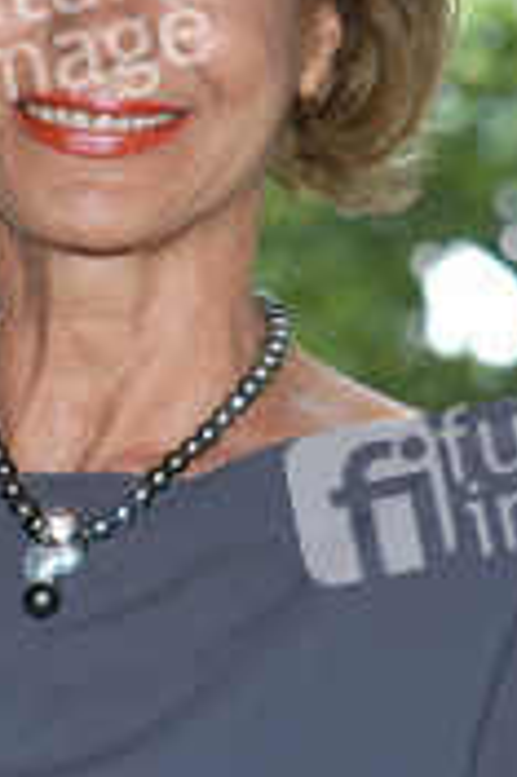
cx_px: 110
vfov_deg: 5.0
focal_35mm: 410
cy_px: 260
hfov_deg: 3.3
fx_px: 8849
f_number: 5.6
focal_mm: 120
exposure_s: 1/60
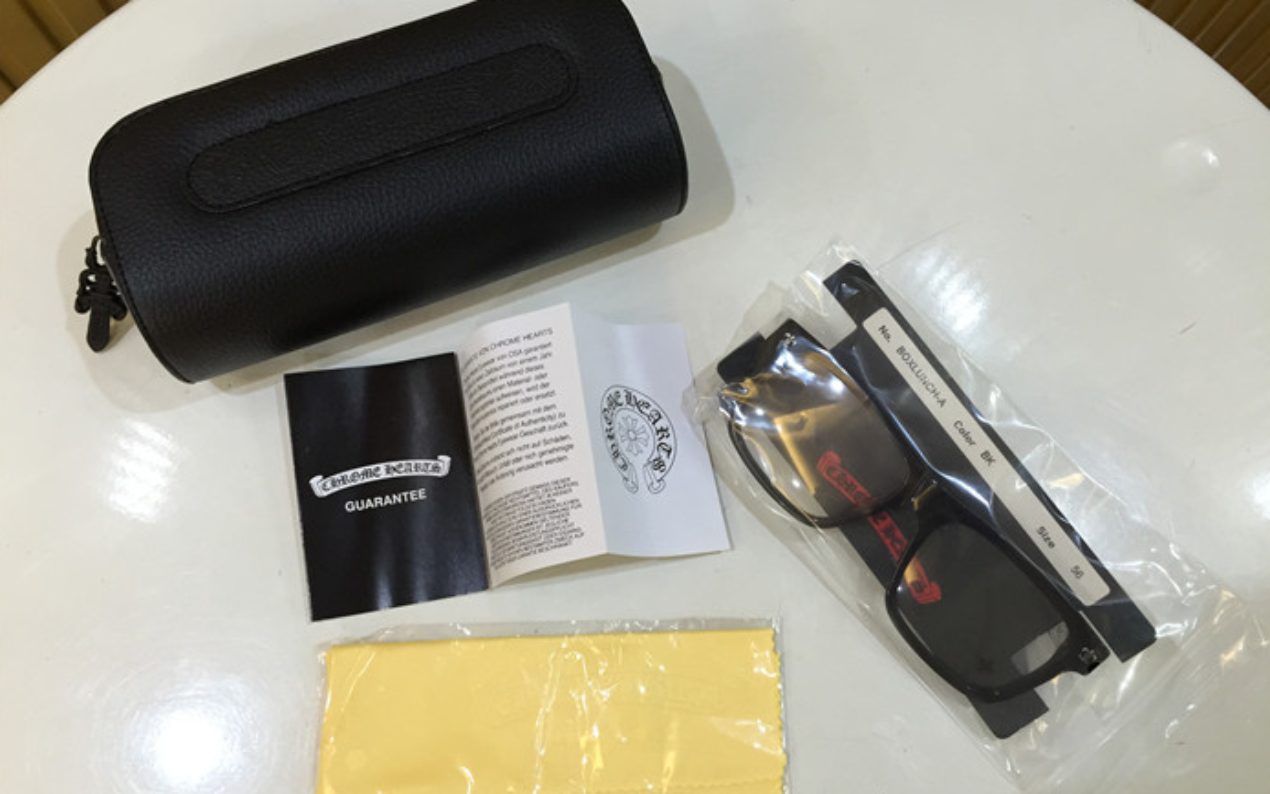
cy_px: 383
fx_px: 1073
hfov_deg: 61.2
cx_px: 635
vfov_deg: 40.6
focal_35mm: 31
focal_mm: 4.15
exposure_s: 1/33
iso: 125
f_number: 2.2
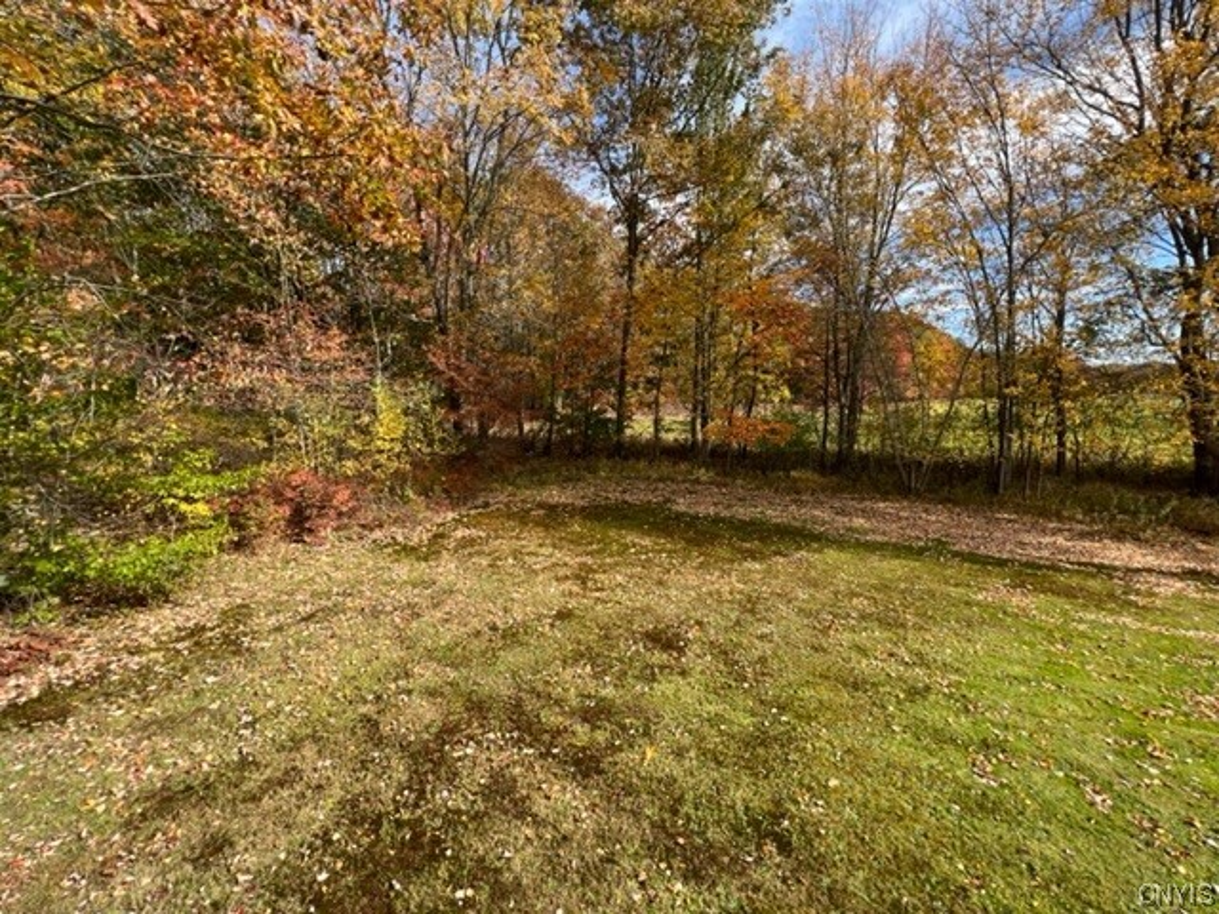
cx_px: 610
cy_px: 457
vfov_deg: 89.9
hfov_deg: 106.2
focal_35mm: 13
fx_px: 458
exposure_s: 1/622
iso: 32
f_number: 1.8
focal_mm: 1.57
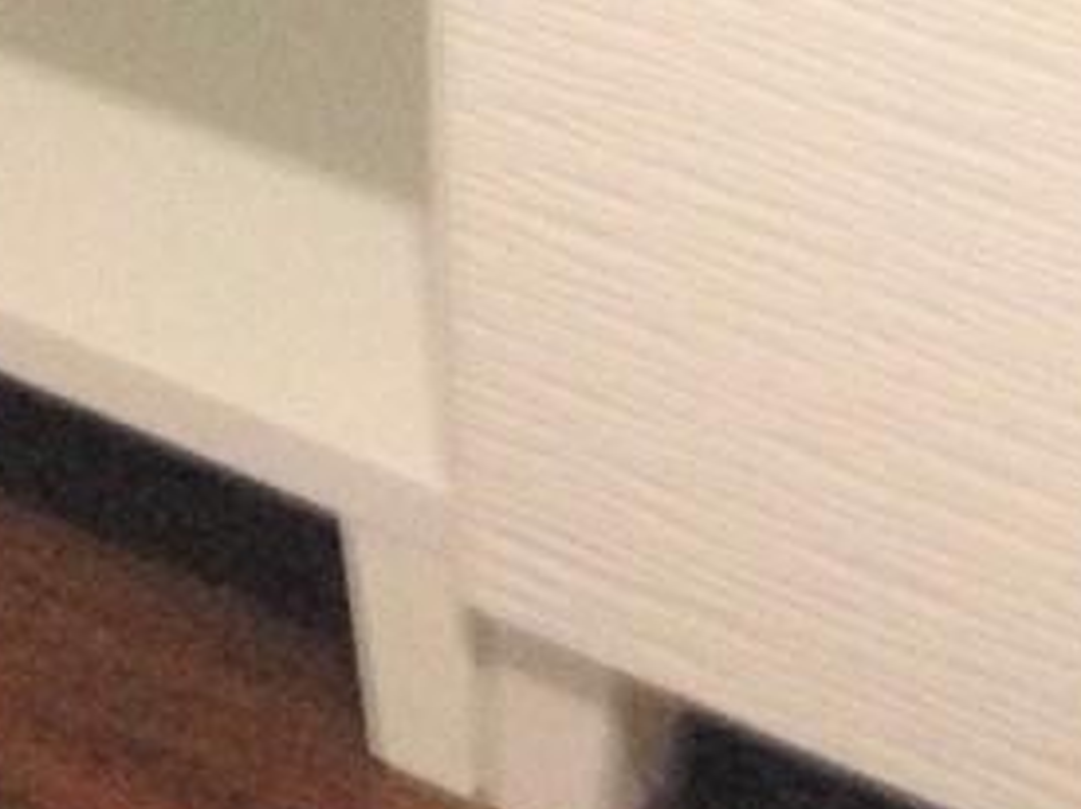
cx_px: 130
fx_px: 5993
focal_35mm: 192
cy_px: -1306
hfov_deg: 10.3
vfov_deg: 7.2
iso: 320
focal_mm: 4.12
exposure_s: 1/15
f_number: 2.4
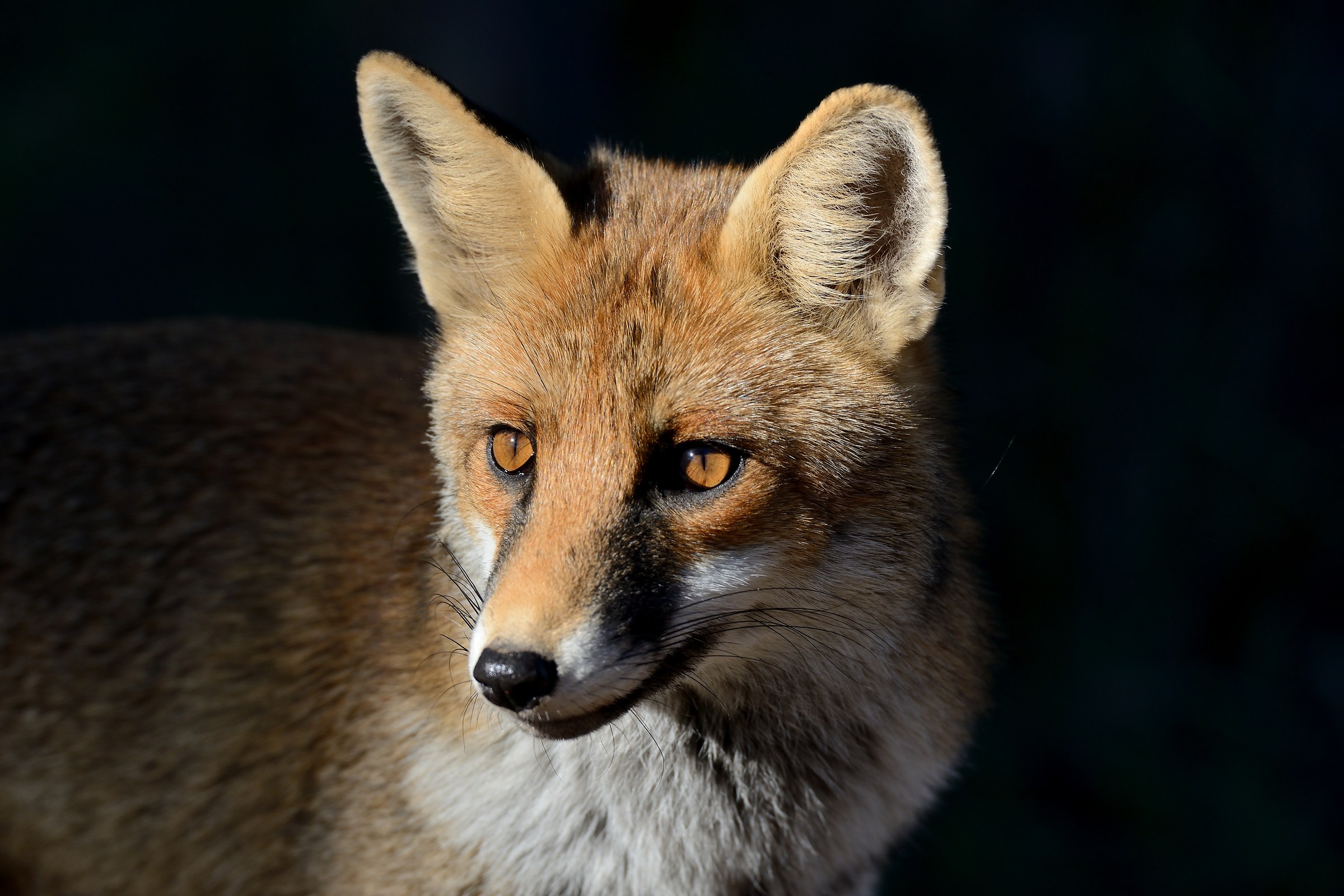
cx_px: 672
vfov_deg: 3.4
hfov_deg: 5.2
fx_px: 14935
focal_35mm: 400
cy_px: 448
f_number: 8
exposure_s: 1/800
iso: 450
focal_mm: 400
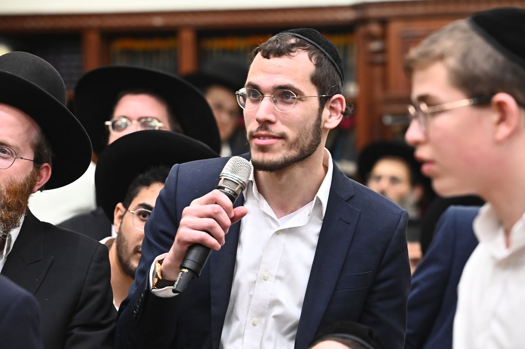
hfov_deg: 9.7
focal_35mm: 212
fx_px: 3089
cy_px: 156
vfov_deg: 6.5
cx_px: 254
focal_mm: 175
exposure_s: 1/200
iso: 3200
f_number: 5.6
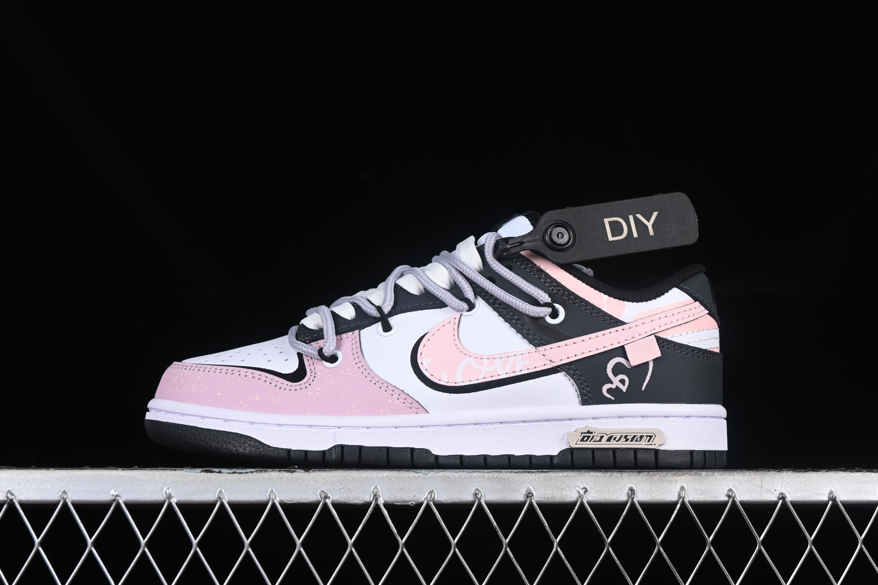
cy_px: 292
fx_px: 1829
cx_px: 439
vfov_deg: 18.2
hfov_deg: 27.0
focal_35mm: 75
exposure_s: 1/80
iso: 160
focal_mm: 50
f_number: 8
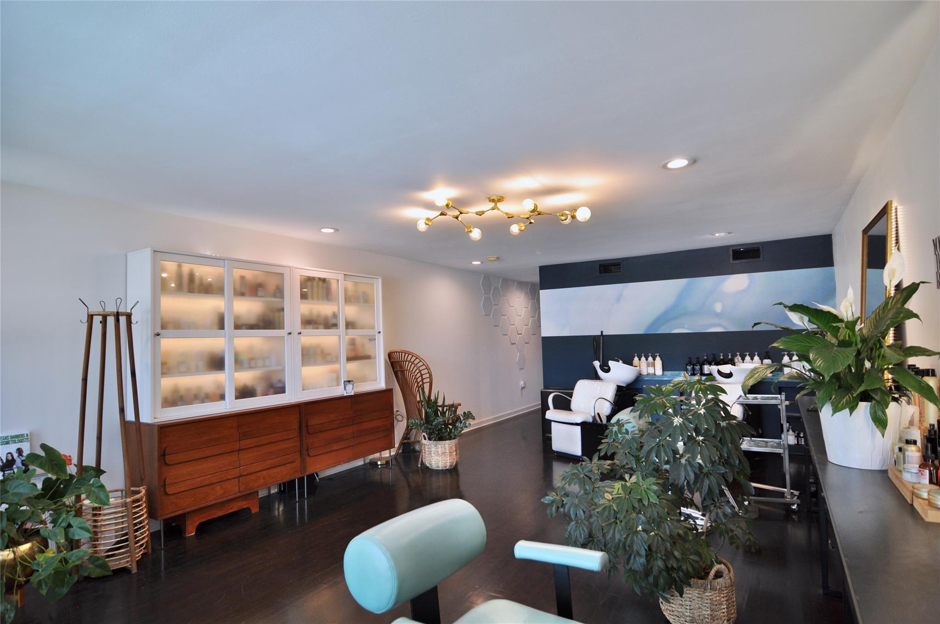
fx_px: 469
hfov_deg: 90.1
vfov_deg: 67.2
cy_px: 312
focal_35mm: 18
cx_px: 470
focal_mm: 12
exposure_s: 1/60
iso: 250
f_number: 4
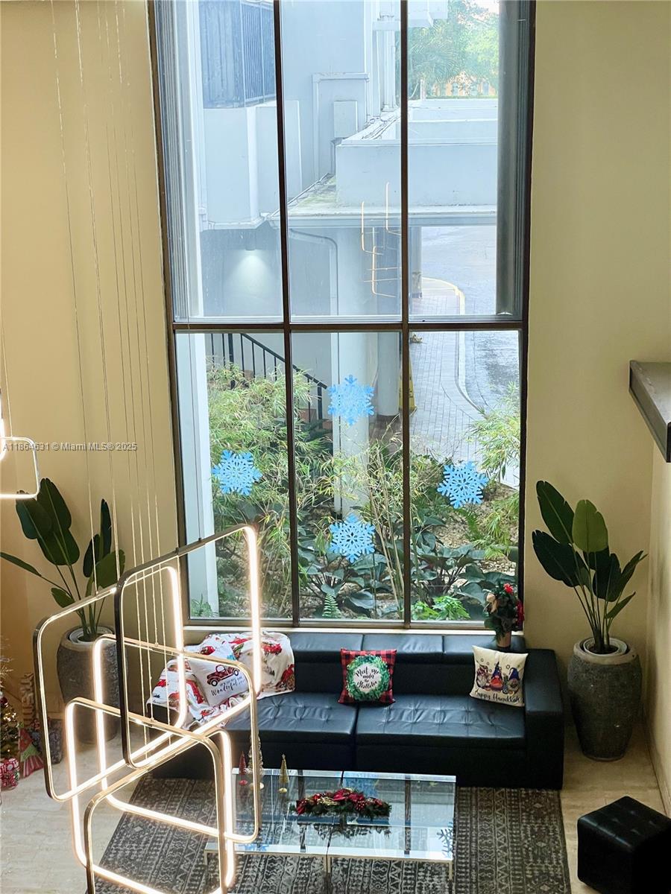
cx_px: 336
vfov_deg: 36.8
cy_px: 447
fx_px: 1344
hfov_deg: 28.0
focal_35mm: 52
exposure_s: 1/60
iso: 100
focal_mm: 6
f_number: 2
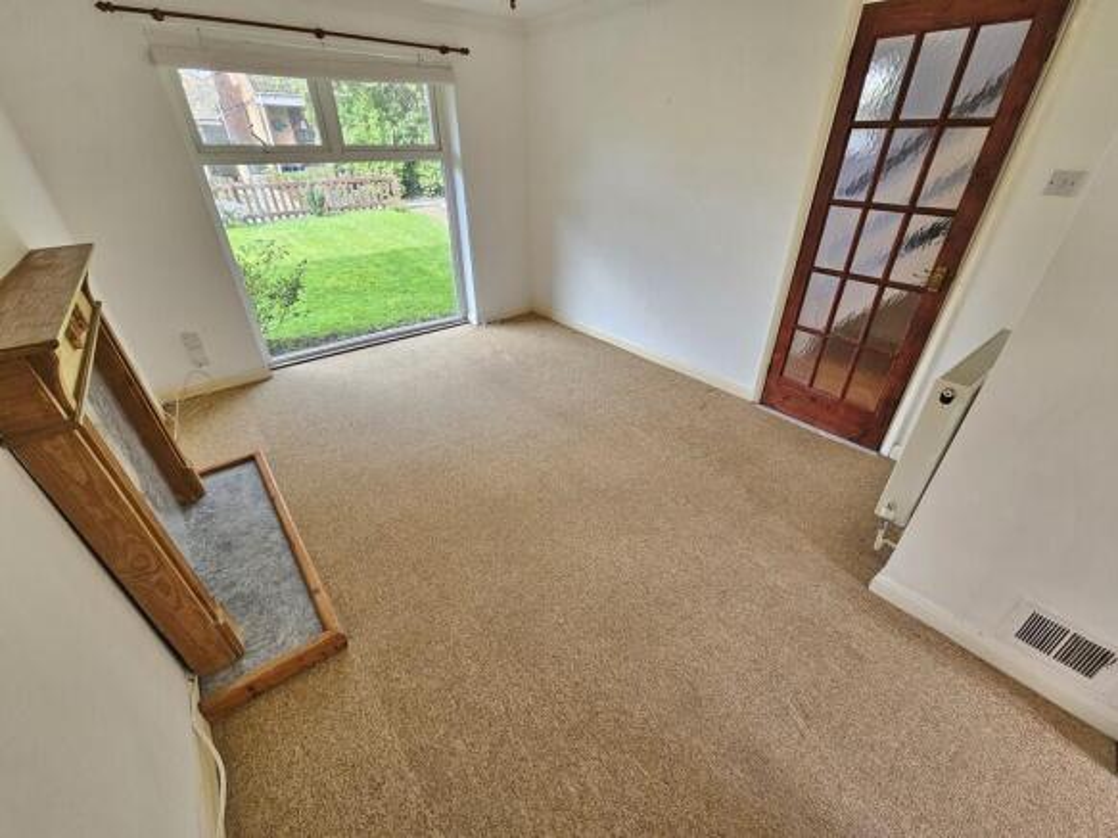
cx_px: 559
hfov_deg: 106.2
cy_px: 419
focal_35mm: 13
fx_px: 420
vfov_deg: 89.9
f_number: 2.2
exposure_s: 1/50
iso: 64
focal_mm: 2.2
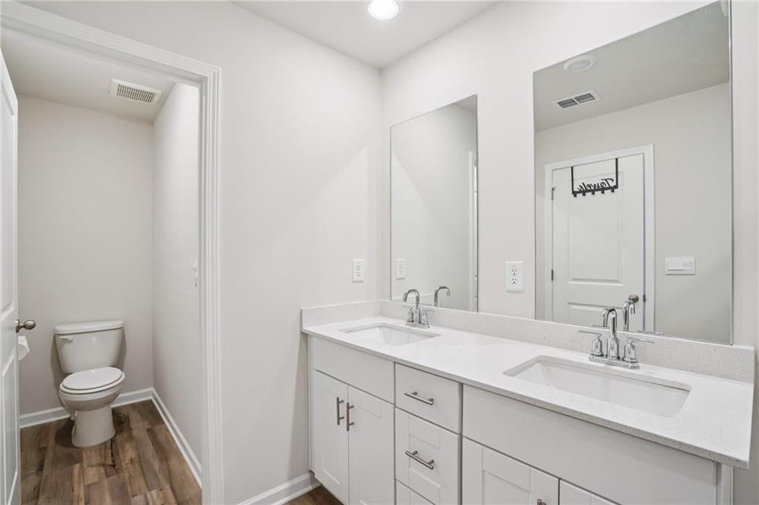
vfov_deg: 73.7
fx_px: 337
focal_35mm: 16
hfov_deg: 96.8
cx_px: 380
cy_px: 252
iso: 400
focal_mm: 16
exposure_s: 1/10
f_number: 8
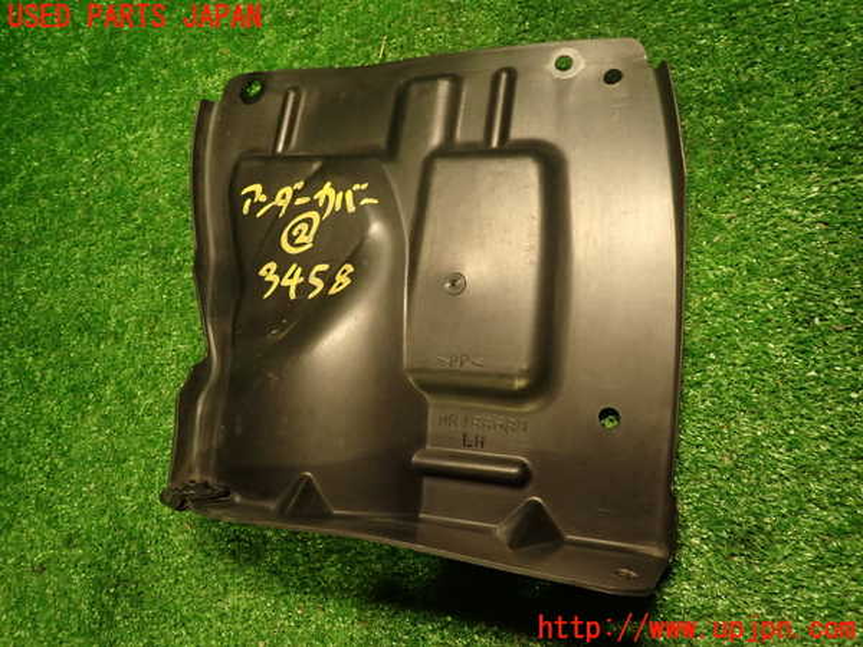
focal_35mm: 25
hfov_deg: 69.4
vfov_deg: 54.9
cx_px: 432
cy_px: 324
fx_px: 623
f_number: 2
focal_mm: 4.5
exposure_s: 1/30
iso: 320
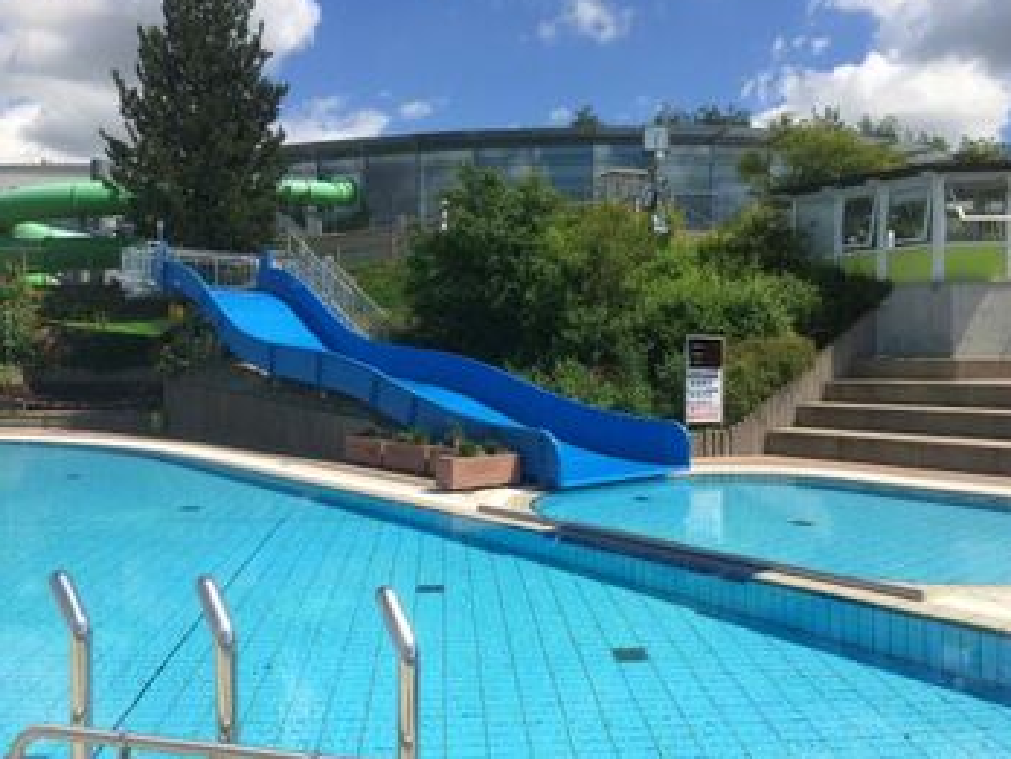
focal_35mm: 30
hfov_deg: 60.0
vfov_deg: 46.8
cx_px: 520
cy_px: 372
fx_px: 876
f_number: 2.2
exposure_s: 1/2564
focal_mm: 4.15
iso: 32
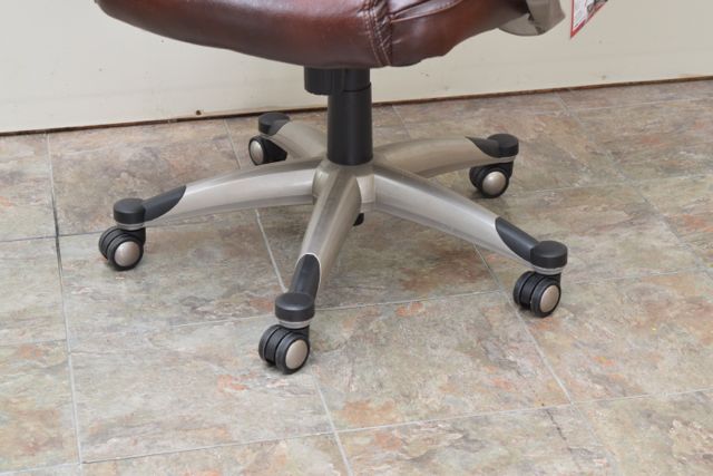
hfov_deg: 24.6
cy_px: 238
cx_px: 356
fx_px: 1634
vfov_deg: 16.6
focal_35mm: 82
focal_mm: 55
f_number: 5.6
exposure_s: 1/100
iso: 800
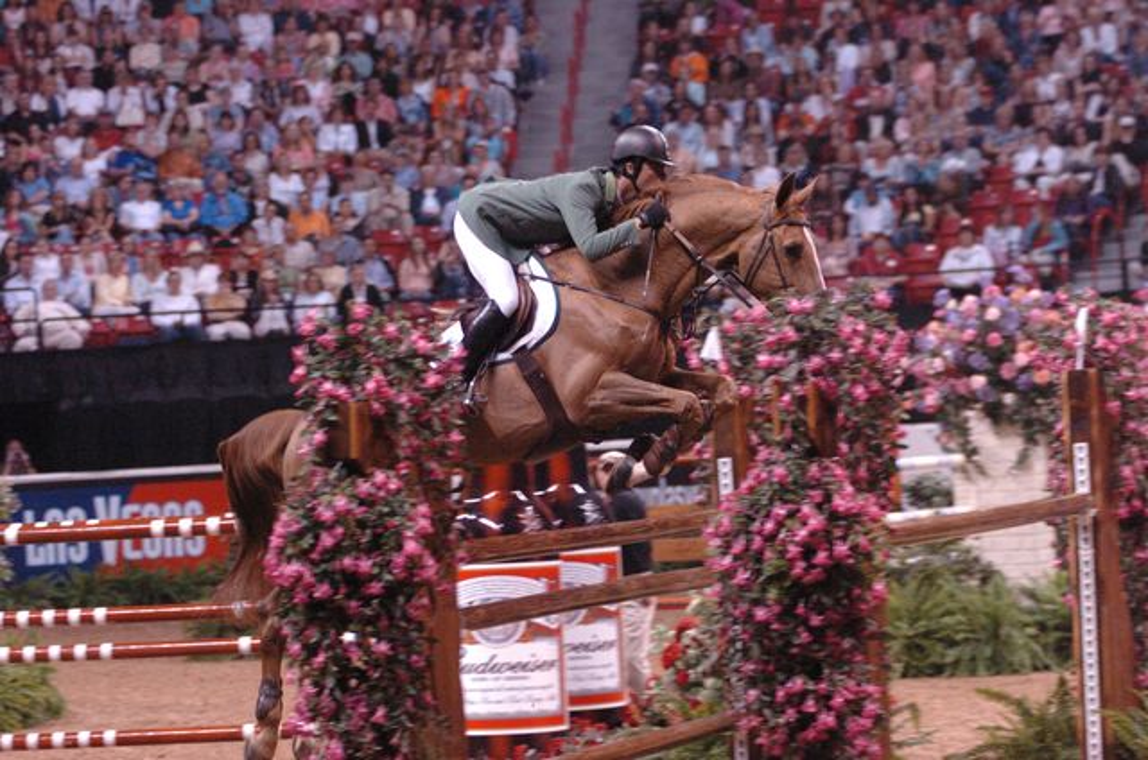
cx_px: 574
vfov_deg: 9.6
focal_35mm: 142
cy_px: 380
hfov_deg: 14.4
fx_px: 4535
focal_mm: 95
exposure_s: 1/250
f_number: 3.2
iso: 1600
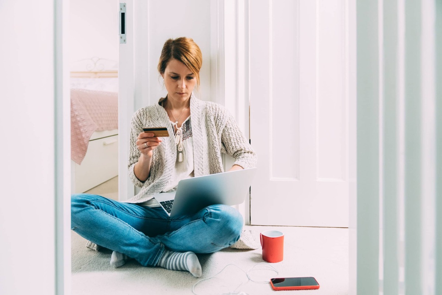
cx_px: 221
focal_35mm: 32
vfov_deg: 41.1
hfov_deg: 58.7
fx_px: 393
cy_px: 148
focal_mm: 32
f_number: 2.8
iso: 1600
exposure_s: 1/125
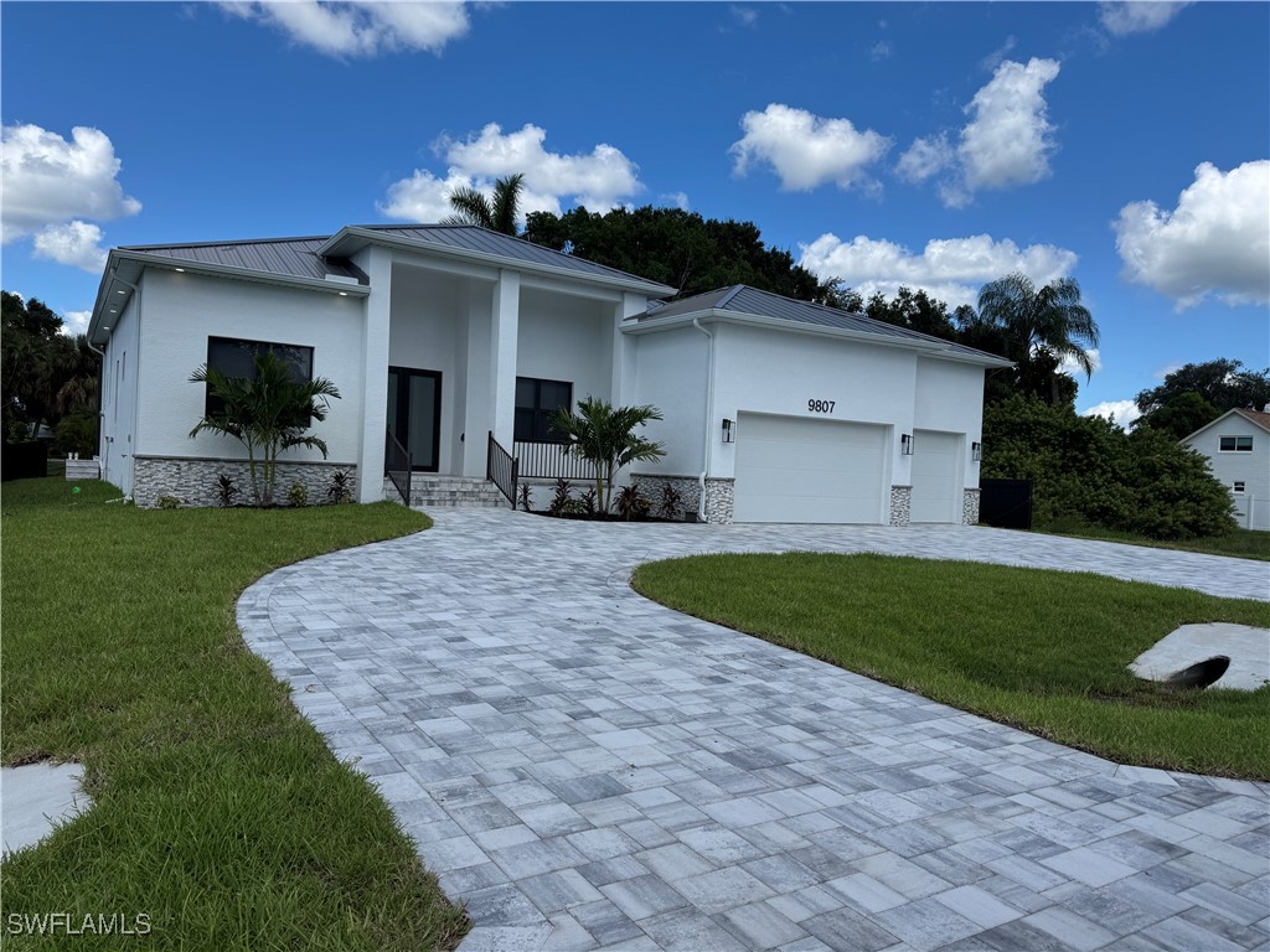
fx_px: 881
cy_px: 476
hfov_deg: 71.6
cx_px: 635
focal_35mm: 24
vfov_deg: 56.8
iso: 80
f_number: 1.78
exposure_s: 1/5348
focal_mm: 6.76
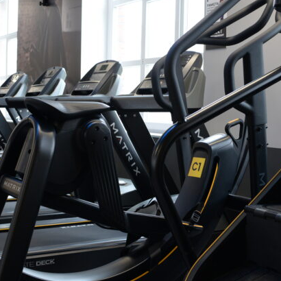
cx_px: 103
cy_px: 142
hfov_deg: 29.4
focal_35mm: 58
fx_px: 533
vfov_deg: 29.6
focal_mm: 35
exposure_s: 1/80
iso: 1250
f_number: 6.3
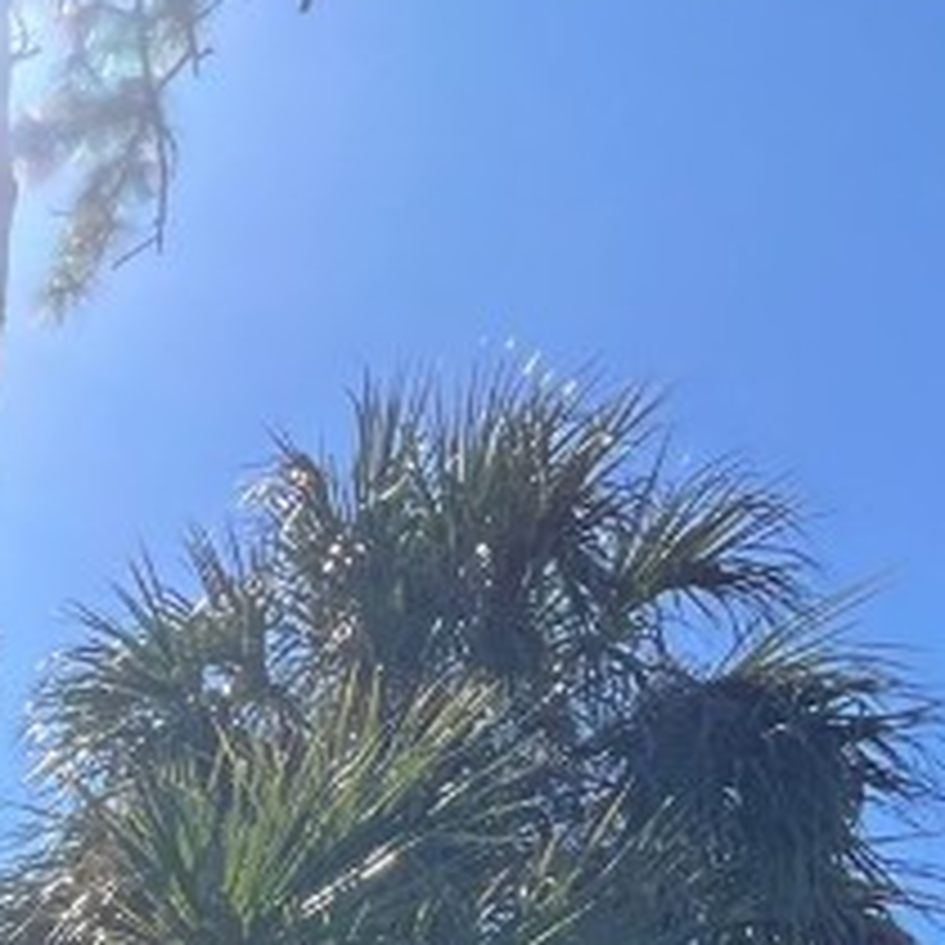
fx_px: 1730
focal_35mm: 56
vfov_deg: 21.2
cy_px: 1674
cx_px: -819
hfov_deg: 20.2
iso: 32
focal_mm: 1.57
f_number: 1.8
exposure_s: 1/364
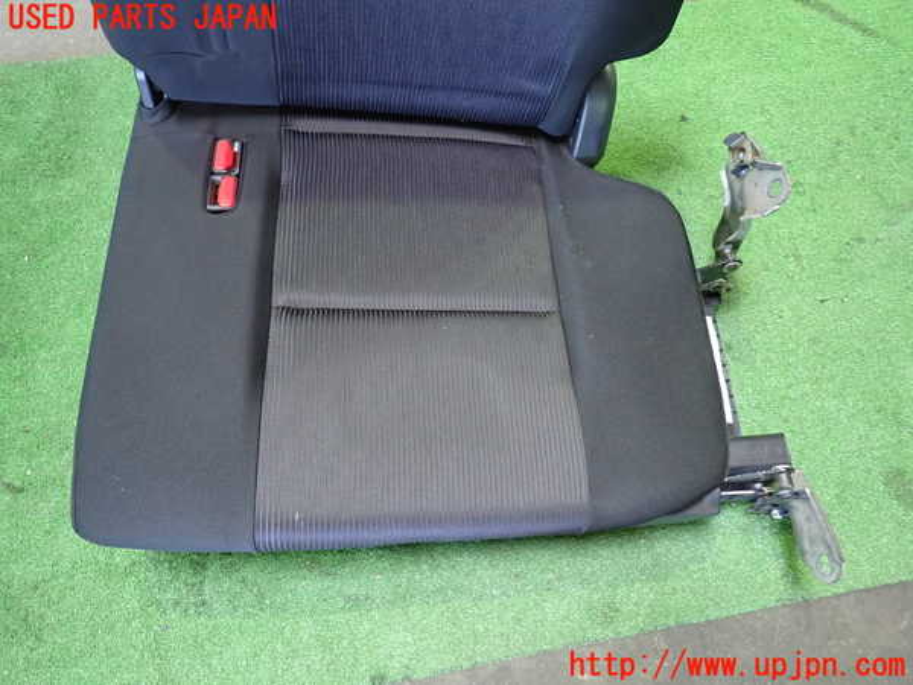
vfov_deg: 54.9
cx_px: 456
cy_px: 342
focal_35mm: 25
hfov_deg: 69.4
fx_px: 659
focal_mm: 4.5
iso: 500
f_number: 2
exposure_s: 1/30
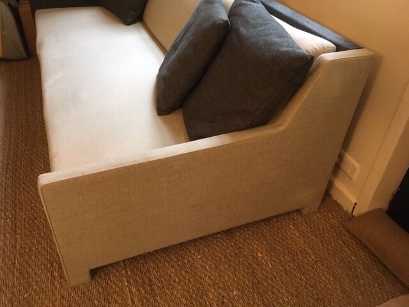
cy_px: 154
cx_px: 204
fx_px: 343
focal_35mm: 29
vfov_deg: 48.2
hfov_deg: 61.7
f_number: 2.2
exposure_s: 1/25
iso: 200
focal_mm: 4.15
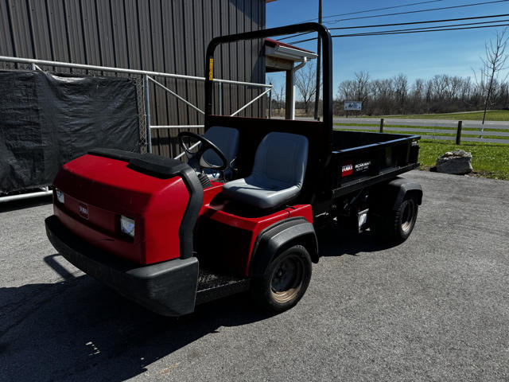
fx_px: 353
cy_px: 191
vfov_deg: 56.8
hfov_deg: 71.6
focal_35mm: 24
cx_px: 254
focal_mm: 6.76
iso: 80
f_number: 1.78
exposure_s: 1/2105
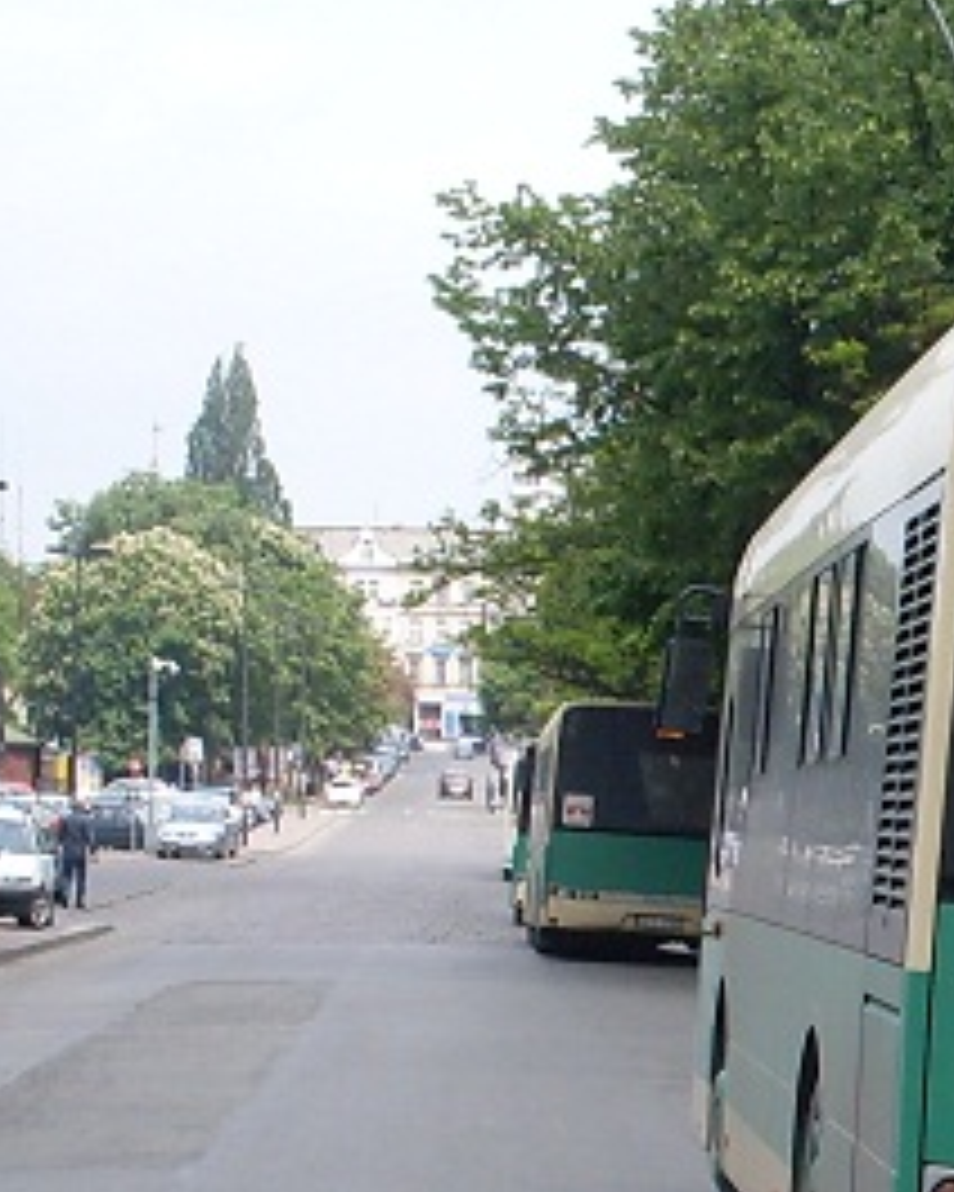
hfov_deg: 10.7
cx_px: 1377
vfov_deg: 13.7
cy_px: 913
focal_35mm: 140
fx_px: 4941
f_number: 8.4
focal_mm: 6.3
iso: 80
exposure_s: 1/90
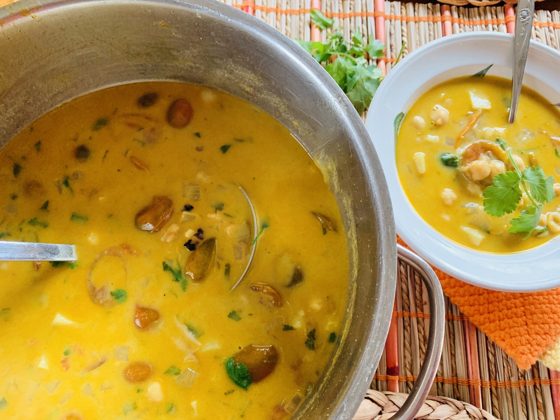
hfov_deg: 67.3
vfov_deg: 53.1
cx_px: 280
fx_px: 421
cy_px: 210
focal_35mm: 26
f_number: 1.8
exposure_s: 1/60
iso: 250
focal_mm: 4.25
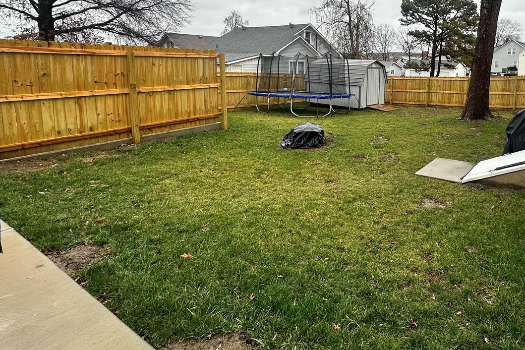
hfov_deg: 74.4
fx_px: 321
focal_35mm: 22
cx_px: 377
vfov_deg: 55.1
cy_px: 97
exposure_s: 1/130
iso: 40
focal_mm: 2.22
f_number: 2.2
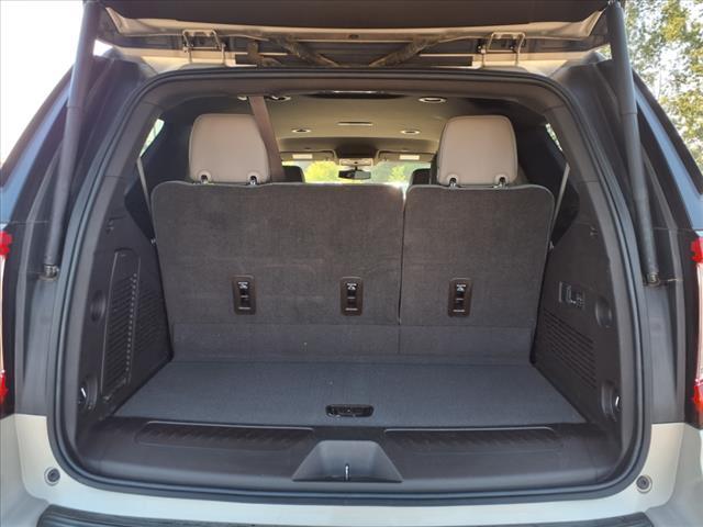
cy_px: 264
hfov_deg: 65.3
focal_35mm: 27
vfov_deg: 51.4
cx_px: 352
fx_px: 548
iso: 40
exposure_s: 1/143
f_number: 1.9
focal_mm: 3.58
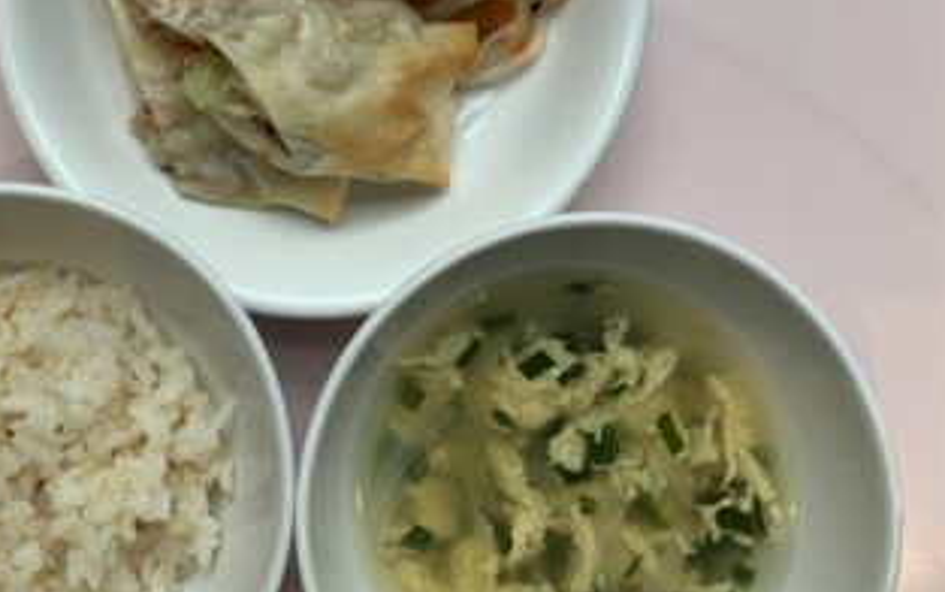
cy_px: 222
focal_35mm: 44
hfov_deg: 44.3
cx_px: 287
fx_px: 1134
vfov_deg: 29.1
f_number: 1.8
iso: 64
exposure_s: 1/121
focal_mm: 4.25
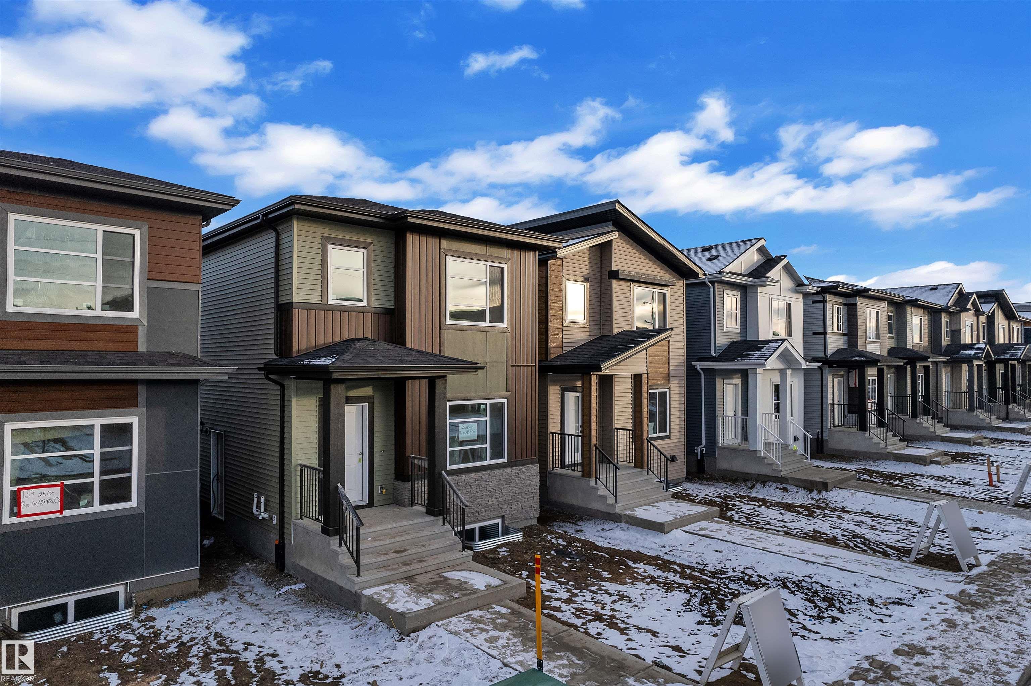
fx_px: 630
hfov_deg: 78.6
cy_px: 343
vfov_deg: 57.2
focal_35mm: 22
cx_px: 516
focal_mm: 8.38
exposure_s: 1/1000
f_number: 2.4
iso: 100
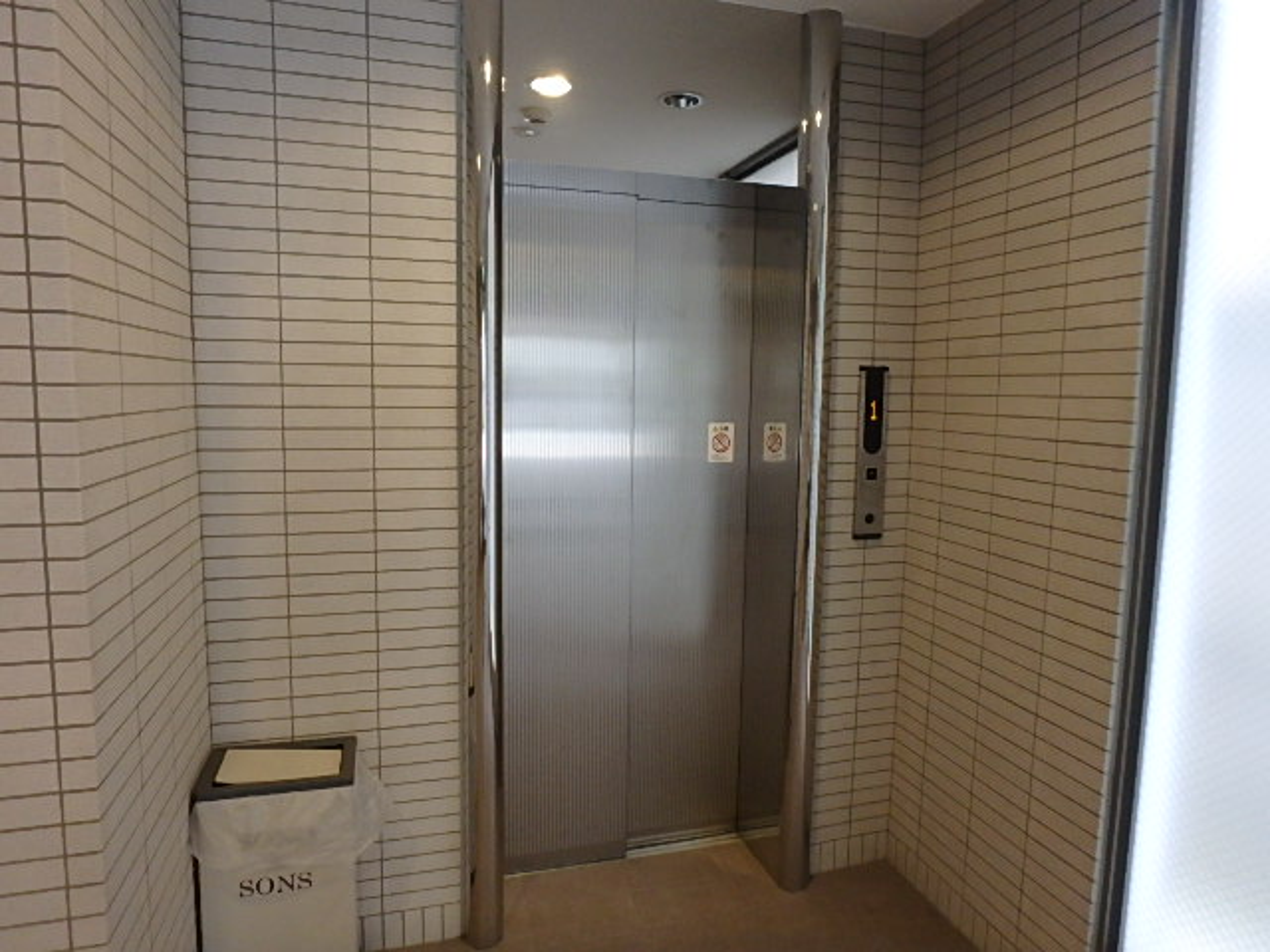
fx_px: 770
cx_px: 635
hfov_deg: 79.0
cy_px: 476
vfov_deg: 63.4
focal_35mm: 21
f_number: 3.5
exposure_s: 1/30
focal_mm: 3.7
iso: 500
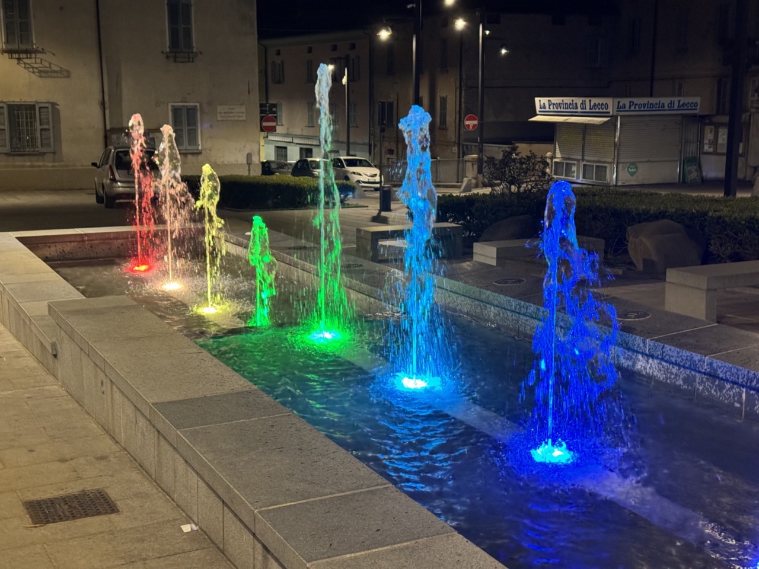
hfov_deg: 39.7
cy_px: 284
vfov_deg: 30.3
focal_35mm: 48
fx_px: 1052
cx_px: 380
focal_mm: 6.76
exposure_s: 1/30
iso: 640
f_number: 1.78
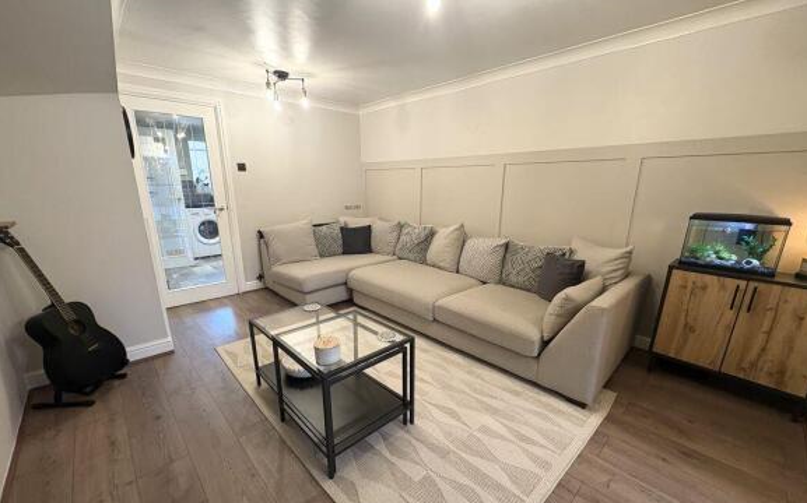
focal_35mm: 15
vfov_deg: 74.6
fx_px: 330
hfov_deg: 101.5
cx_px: 405
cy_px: 272
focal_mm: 2.22
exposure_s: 1/50
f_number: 2.2
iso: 250
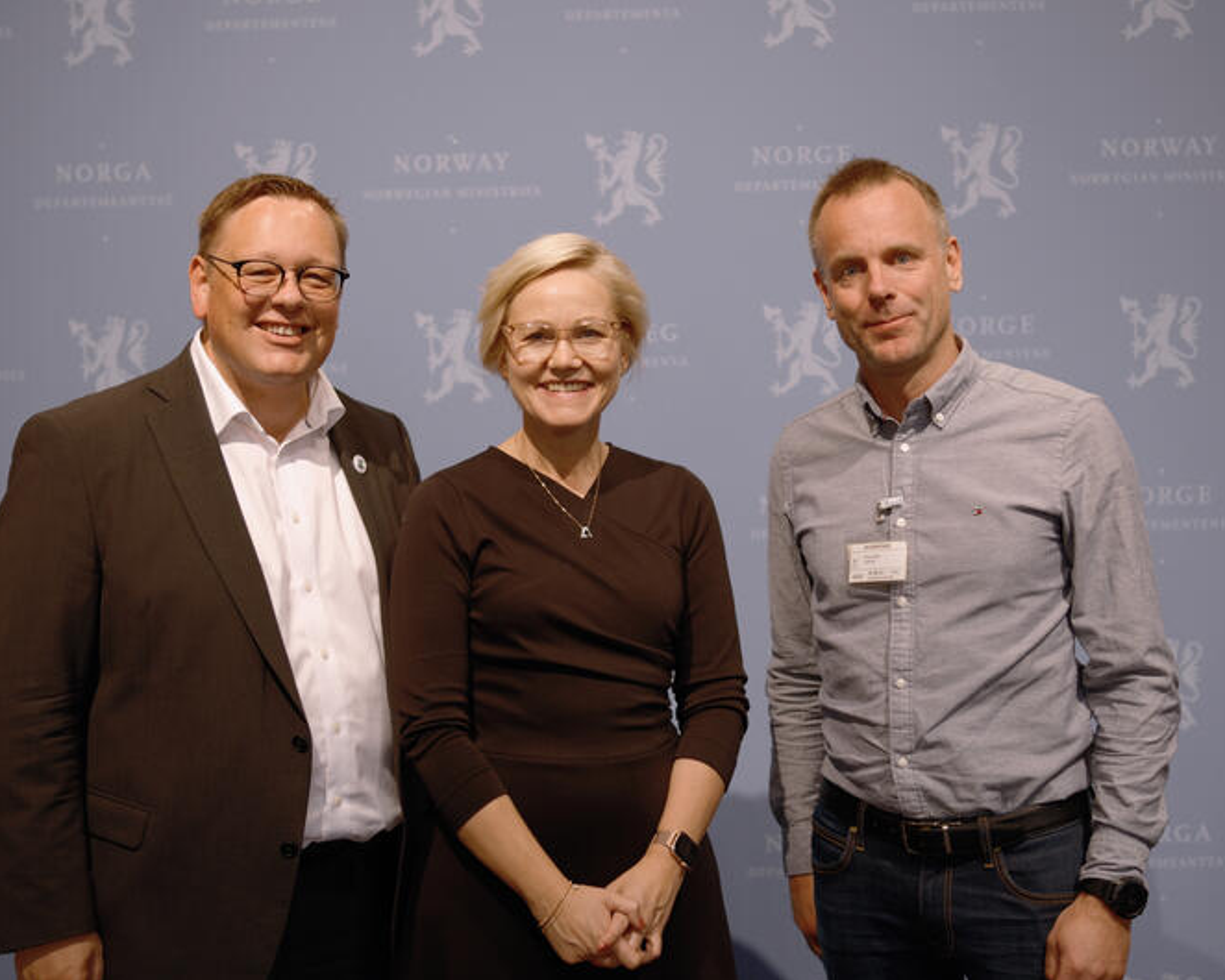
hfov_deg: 36.6
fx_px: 1850
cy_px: 491
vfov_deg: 29.7
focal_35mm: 51
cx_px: 587
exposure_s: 1/100
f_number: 1.4
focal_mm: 30
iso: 160
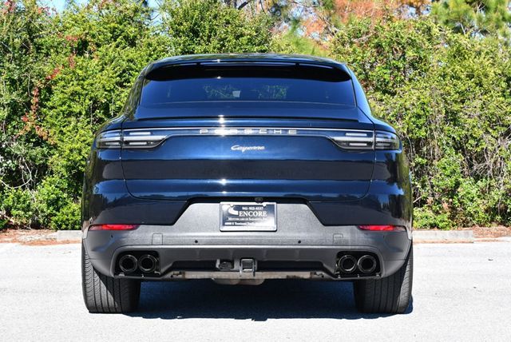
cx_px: 256
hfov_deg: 24.2
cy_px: 171
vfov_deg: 16.3
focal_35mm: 84
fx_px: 1193
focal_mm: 42
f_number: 8
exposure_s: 1/250
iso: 180
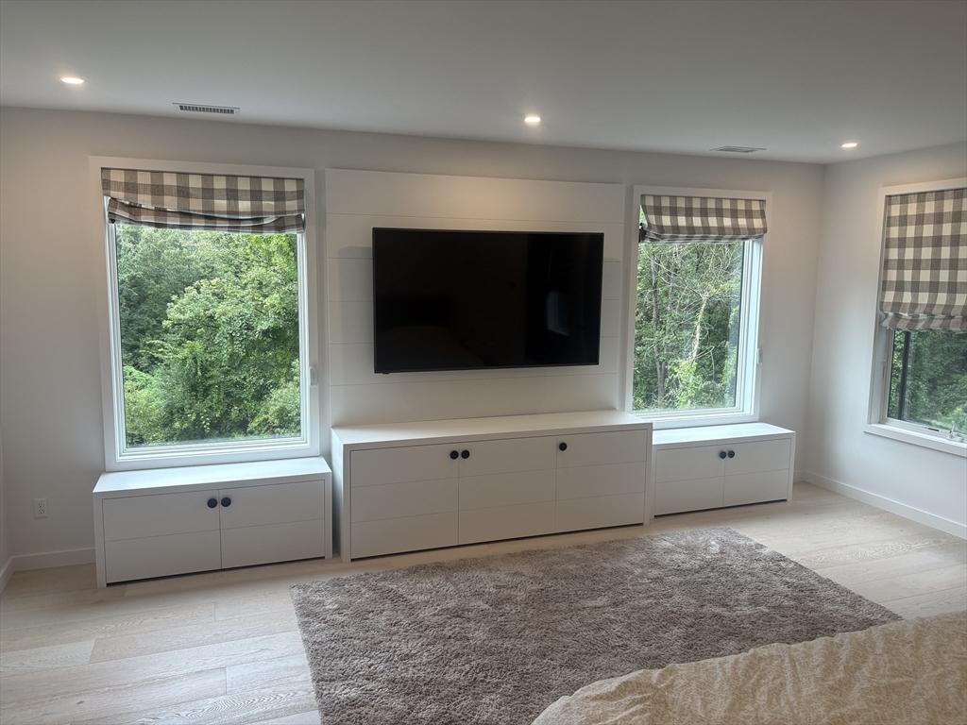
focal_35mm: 26
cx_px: 484
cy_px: 362
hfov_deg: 67.3
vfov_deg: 53.1
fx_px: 726
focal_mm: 5.96
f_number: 1.6
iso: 80
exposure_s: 1/120
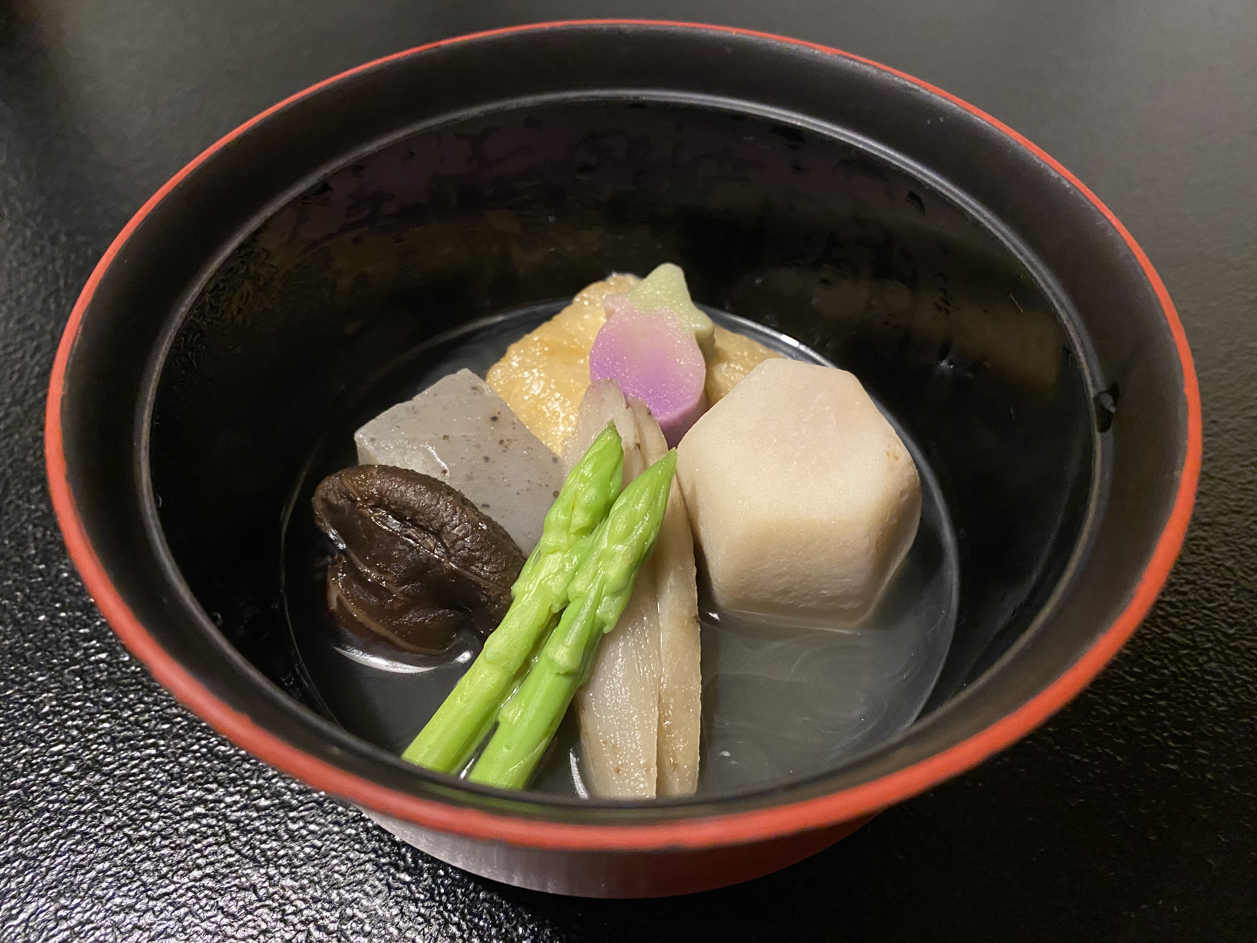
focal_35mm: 25
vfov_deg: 54.9
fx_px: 908
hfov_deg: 69.4
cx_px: 628
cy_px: 472
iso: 640
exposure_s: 1/30
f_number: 1.8
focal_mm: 4.25
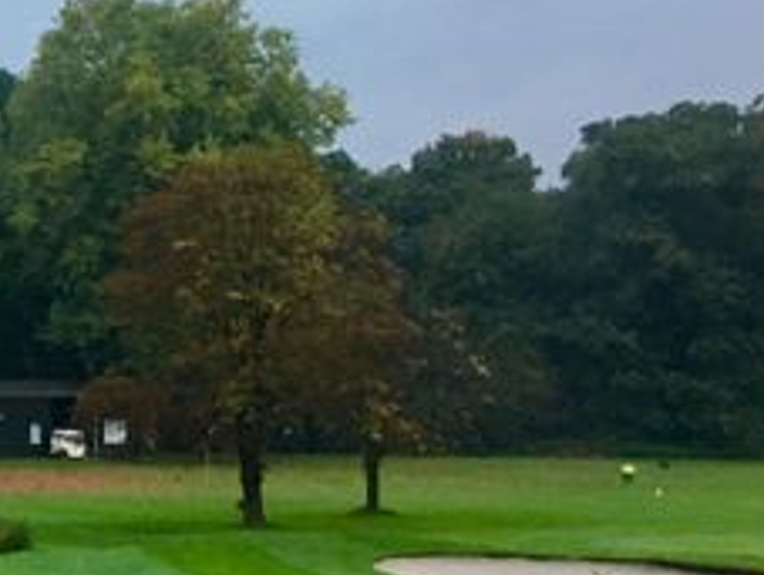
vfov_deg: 14.5
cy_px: 286
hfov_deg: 16.8
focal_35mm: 102
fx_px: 2255
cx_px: -488
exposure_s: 1/33
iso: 160
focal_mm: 4.15
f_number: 2.2
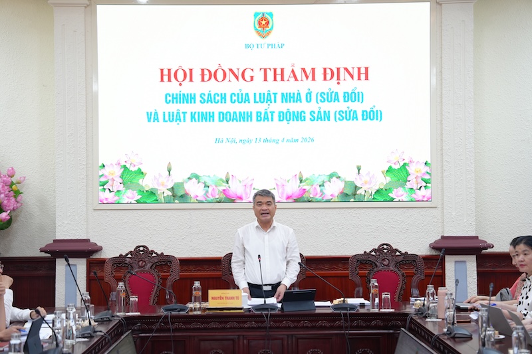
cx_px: 266
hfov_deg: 28.8
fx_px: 1034
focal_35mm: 70
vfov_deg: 19.4
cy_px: 177
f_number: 3.2
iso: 1000
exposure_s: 1/160
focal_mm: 70
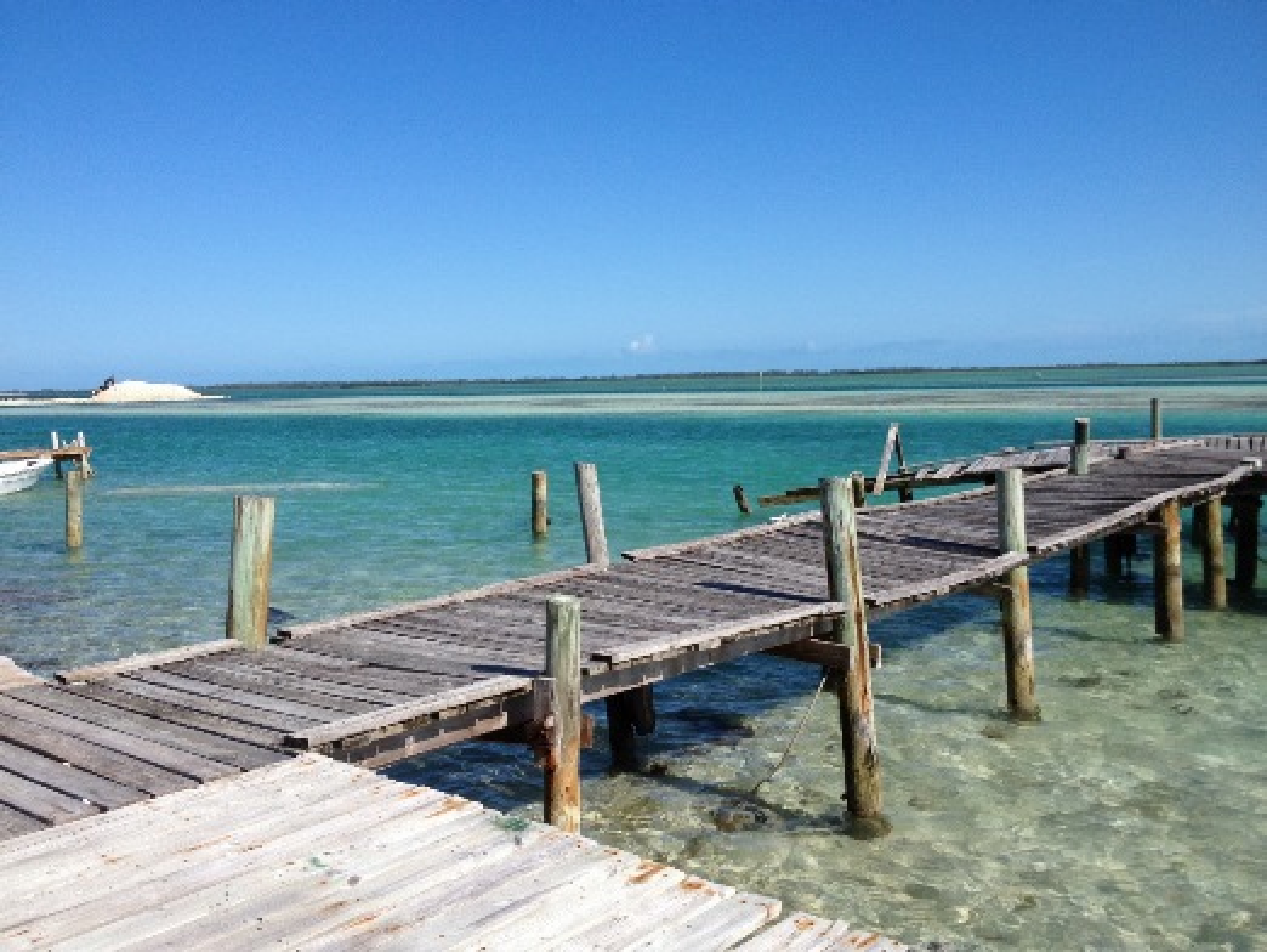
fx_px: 1282
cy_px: 476
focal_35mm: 35
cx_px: 634
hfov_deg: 52.6
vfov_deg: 40.7
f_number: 2.4
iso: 50
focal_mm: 4.28
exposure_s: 1/2404
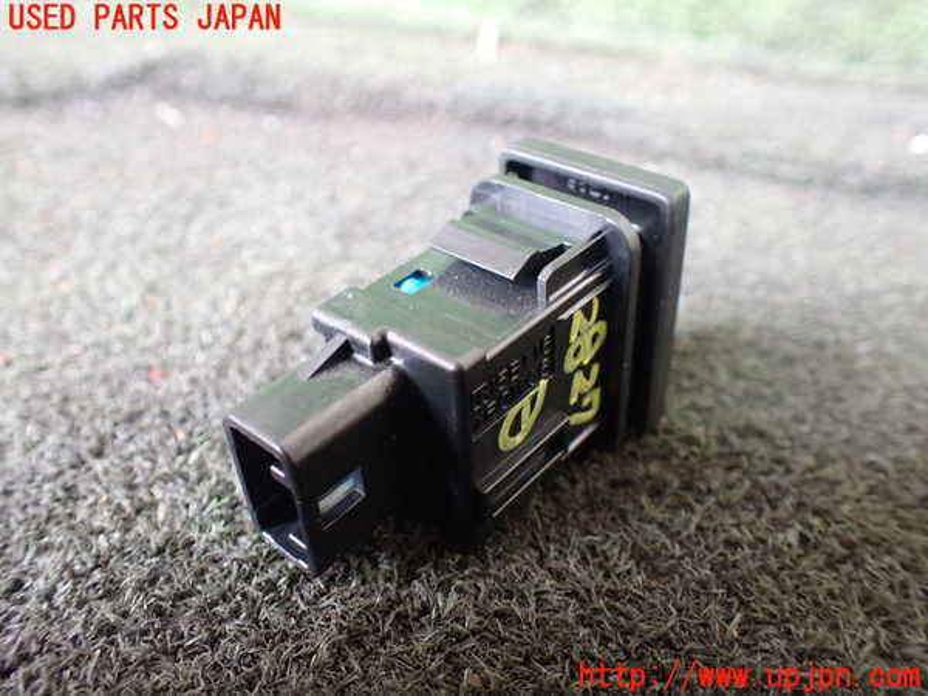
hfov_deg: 60.0
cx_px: 464
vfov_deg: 46.8
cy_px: 348
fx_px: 804
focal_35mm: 30
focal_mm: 5.4
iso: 800
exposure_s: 1/60
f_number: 2.3
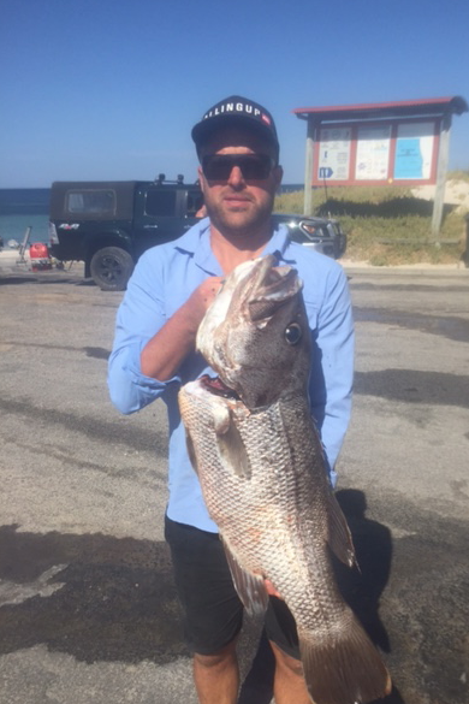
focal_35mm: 33
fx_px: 645
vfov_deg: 57.2
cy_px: 371
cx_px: 285
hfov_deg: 39.8
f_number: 2.2
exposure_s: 1/3049
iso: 32
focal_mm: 4.15
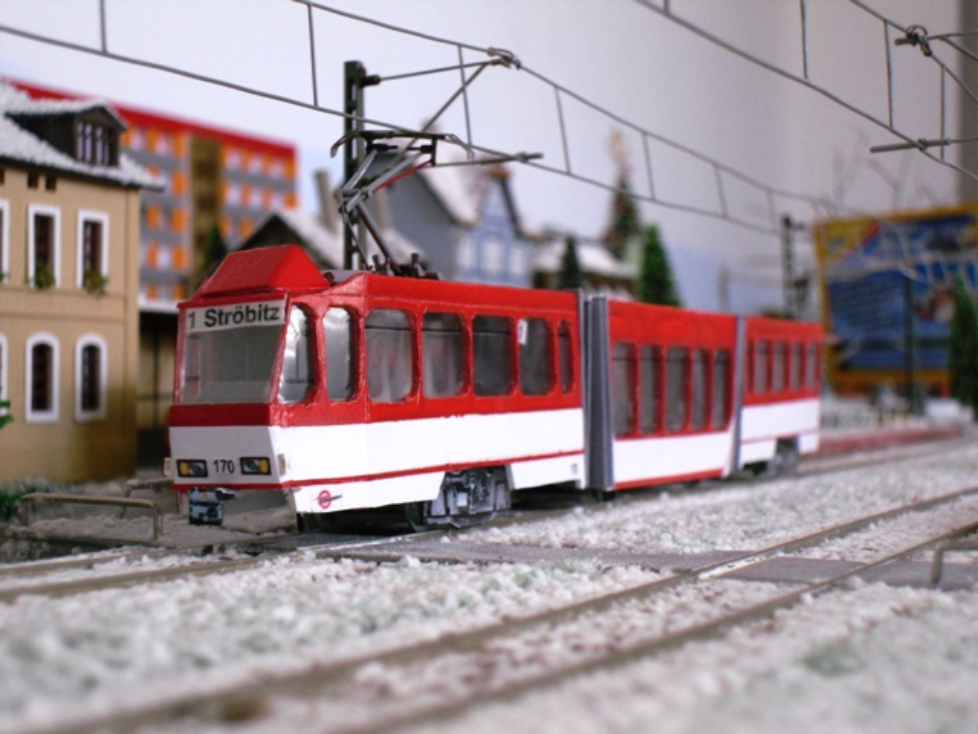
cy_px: 367
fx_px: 2034
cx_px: 489
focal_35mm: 72
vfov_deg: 20.4
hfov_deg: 27.0
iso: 400
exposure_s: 1/21
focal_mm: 13.5
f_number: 4.6
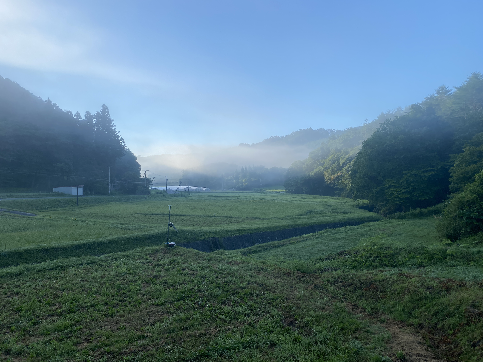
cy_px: 181
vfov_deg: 53.1
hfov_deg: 67.3
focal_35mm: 26
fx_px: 363
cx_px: 242
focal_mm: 4.25
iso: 32
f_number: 1.8
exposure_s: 1/1362
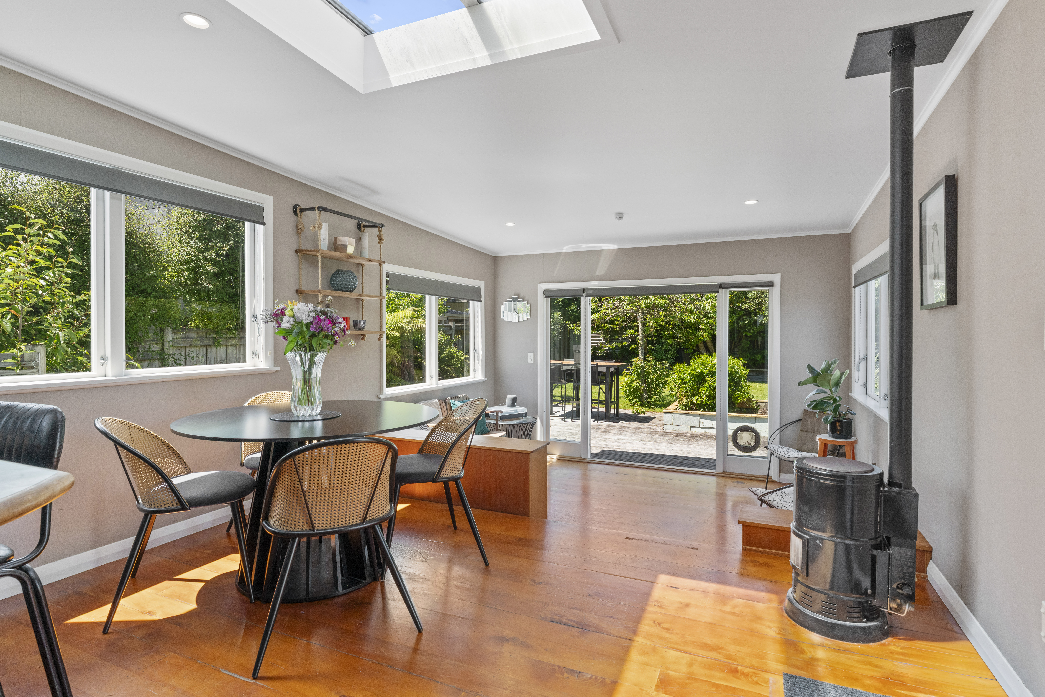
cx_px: 522
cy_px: 348
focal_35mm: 18
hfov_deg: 88.7
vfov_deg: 66.2
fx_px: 534
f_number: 9
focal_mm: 18.4
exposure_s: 1/160
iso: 640
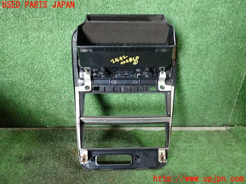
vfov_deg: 46.8
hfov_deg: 60.0
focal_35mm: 30
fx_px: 213
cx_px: 123
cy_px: 92
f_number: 2.3
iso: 250
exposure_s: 1/30
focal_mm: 5.4
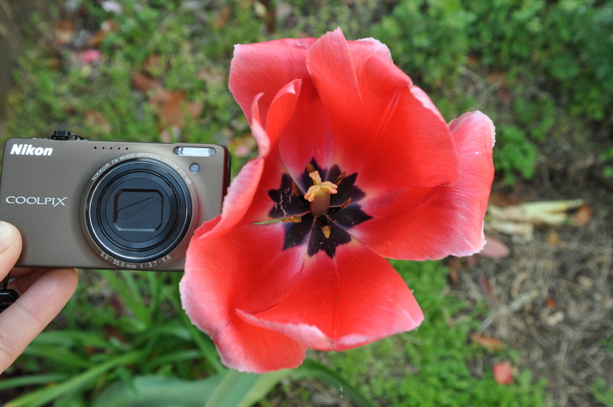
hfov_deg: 51.9
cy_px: 201
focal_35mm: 37
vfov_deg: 35.9
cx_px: 311
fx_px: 629
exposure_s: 1/200
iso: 500
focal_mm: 24
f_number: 7.1
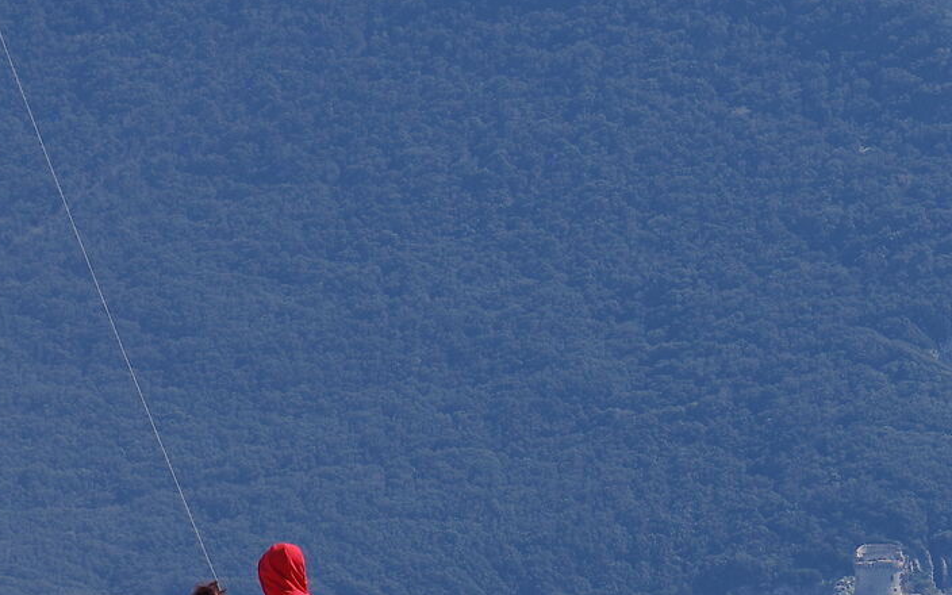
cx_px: 692
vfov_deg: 2.5
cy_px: 253
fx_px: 13517
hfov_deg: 4.0
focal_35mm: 521
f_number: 9
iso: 100
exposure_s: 1/200
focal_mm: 150
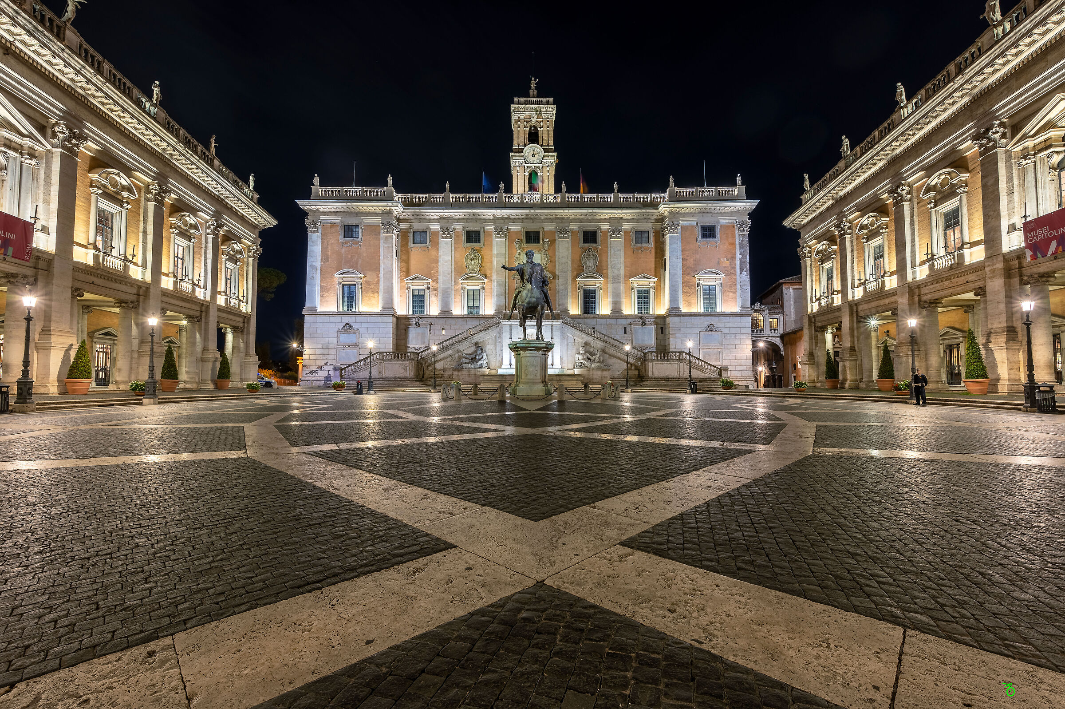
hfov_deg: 98.6
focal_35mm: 16
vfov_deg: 75.4
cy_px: 354
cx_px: 532
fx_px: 458
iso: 100
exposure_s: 1/4
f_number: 10
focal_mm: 15.5
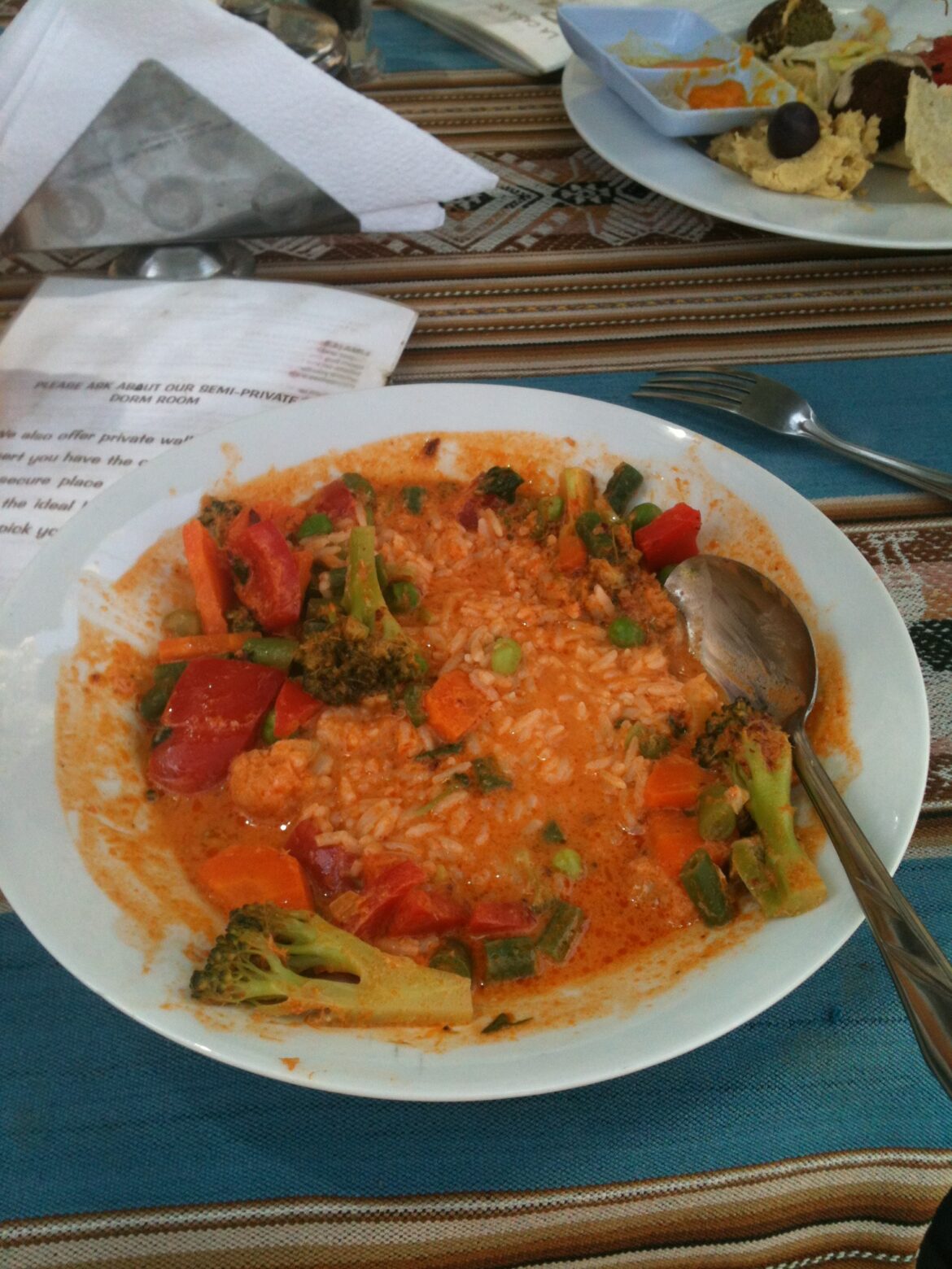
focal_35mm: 35
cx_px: 476
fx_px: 1283
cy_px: 634
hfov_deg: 40.7
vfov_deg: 52.6
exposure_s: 1/146
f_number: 2.8
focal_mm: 3.85
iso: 64
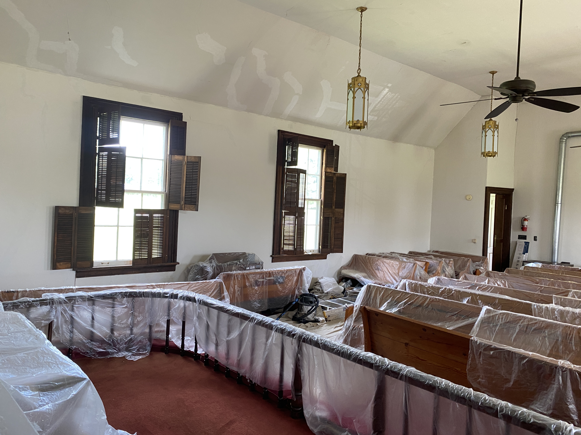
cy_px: 218
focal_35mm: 26
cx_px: 290
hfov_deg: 67.3
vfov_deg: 53.1
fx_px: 436
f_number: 1.8
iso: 125
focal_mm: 4.25
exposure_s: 1/83
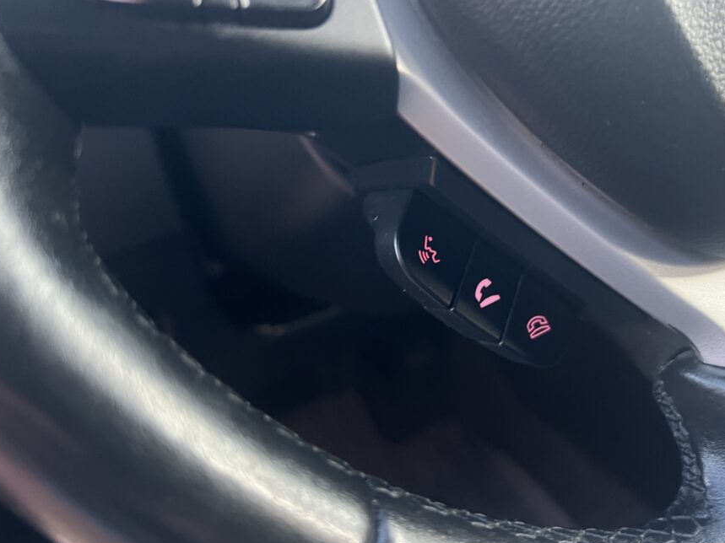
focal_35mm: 31
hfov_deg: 58.1
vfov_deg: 45.4
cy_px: 282
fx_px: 649
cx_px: 419
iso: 500
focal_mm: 5.7
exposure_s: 1/33
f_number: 1.5
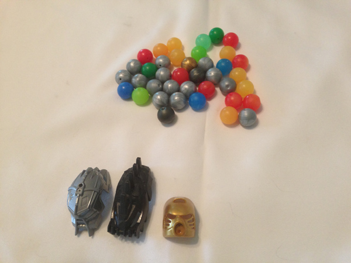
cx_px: 176
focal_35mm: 33
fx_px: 335
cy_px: 132
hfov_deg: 55.4
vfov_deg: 42.9
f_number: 2.4
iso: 125
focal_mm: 4.13
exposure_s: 1/20
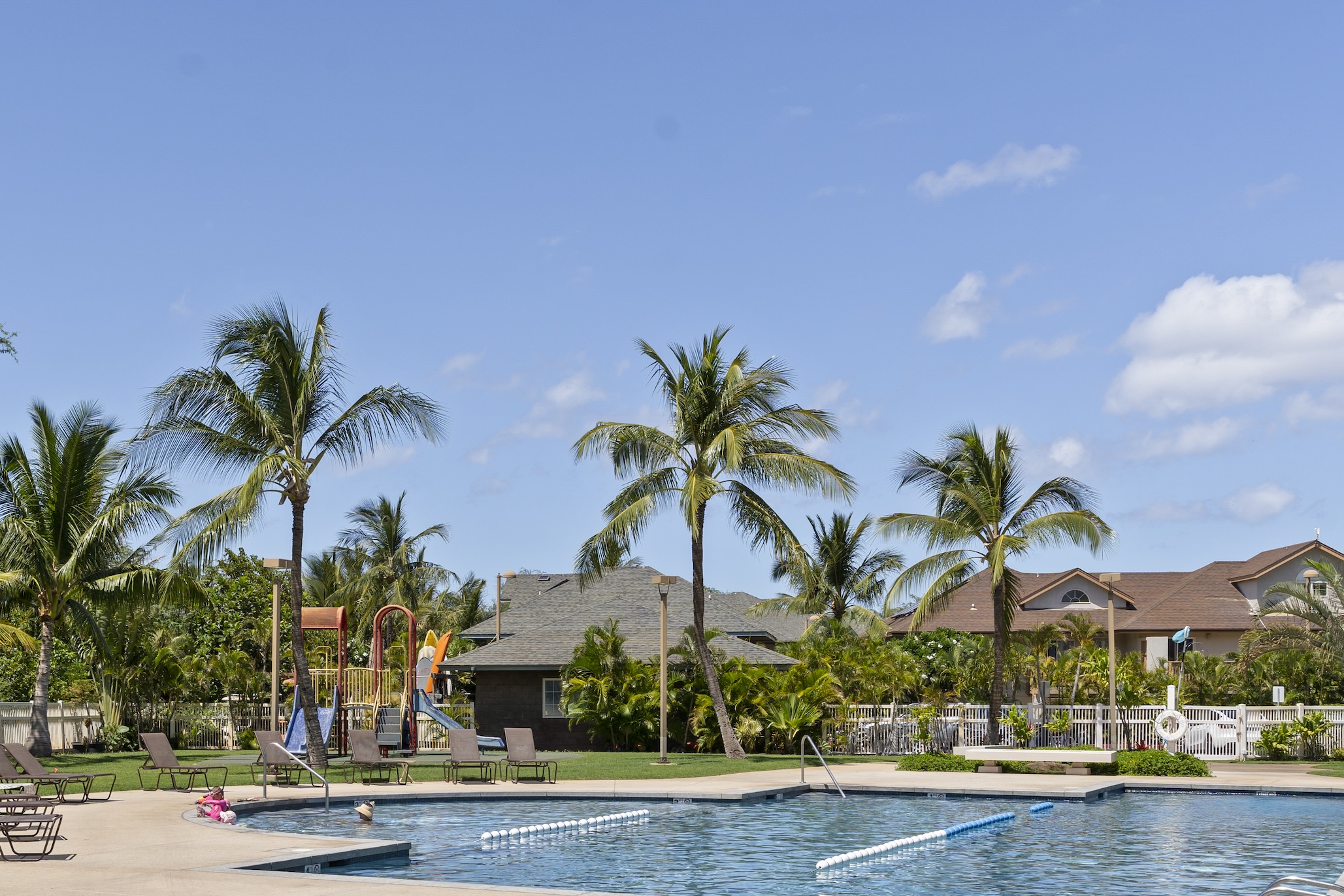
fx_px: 1829
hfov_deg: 38.9
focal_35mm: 49
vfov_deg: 27.0
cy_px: 716
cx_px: 288
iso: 64
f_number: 8
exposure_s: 1/250
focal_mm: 28
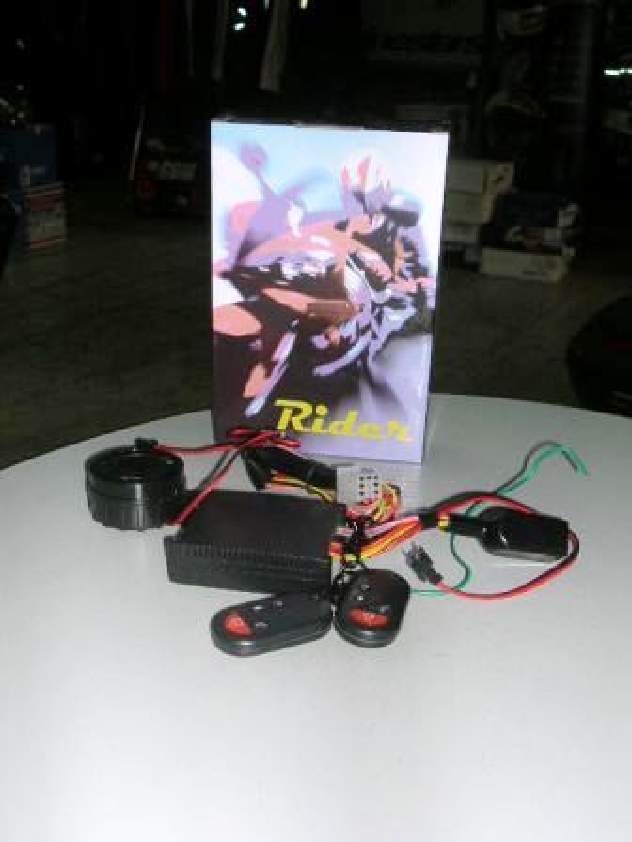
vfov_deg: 44.8
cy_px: 421
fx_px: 1022
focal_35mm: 42
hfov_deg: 34.3
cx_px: 316
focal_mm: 7.1
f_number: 3
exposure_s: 1/60.1
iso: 50
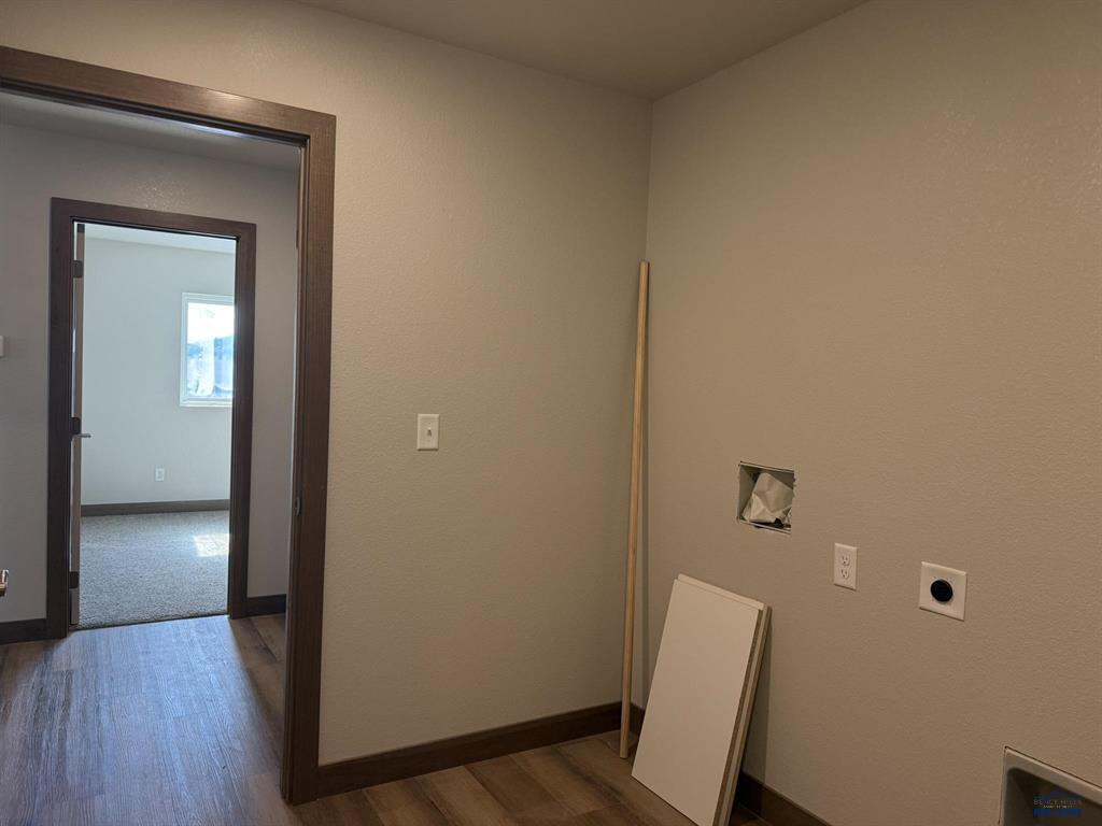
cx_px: 551
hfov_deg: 71.6
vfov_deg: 56.8
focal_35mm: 24
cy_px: 413
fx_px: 764
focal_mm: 6.76
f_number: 1.78
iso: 200
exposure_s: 1/154
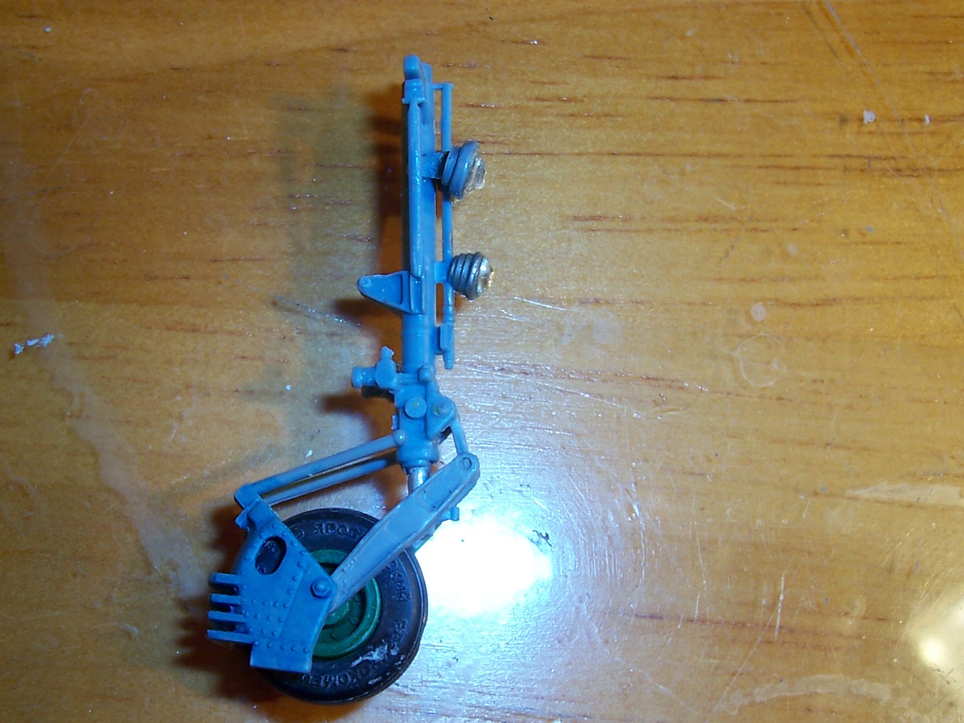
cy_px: 384
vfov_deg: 30.3
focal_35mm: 48
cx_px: 380
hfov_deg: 39.5
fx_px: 1337
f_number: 2.7
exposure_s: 1/60
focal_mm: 5.6
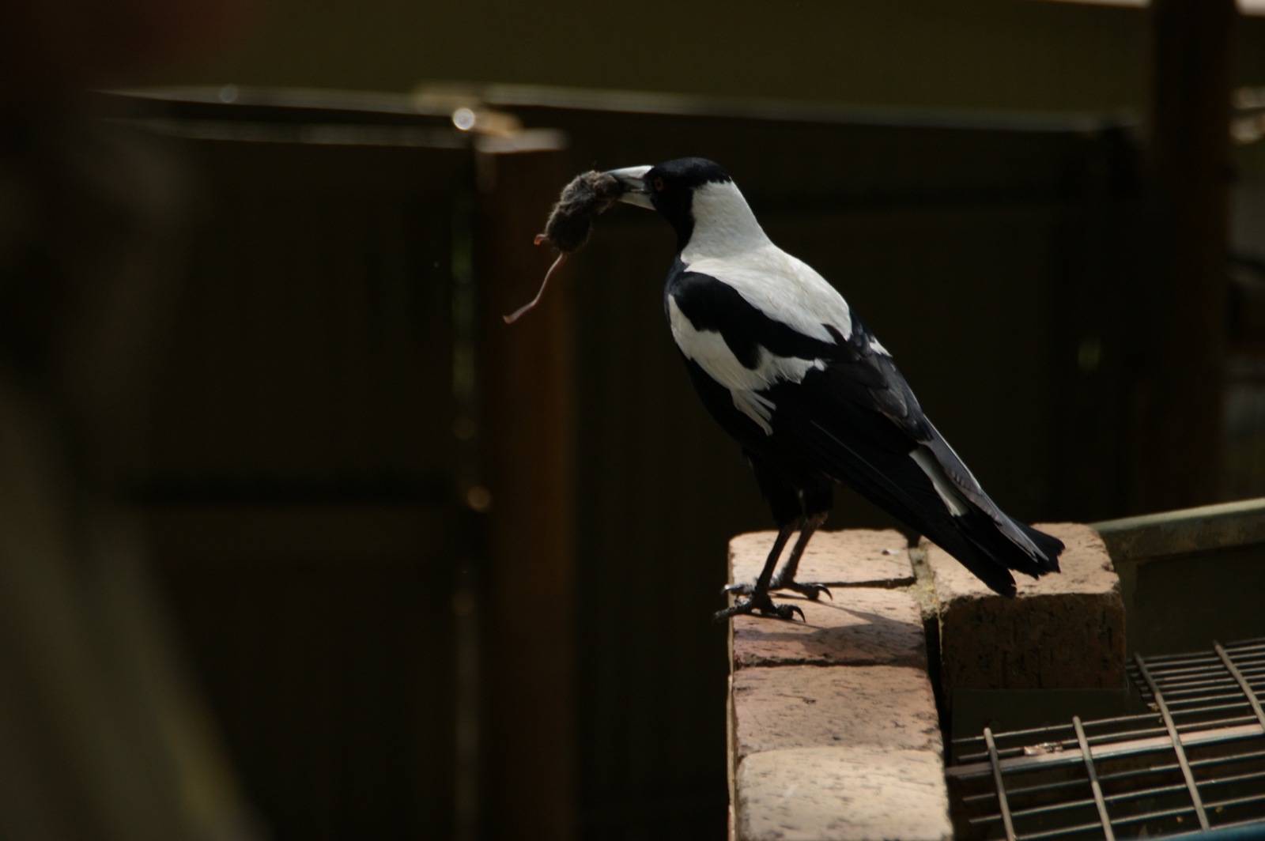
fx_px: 7373
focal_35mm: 210
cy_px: 420
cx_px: 632
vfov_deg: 6.5
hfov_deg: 9.8
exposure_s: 1/250
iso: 160
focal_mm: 140
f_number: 6.3
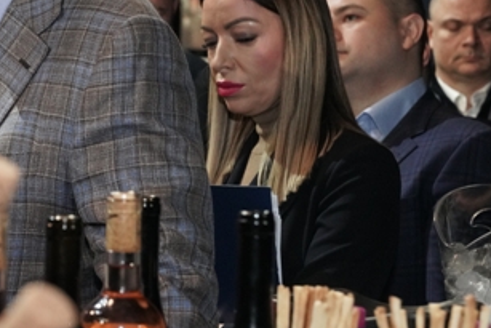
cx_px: -10
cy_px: 145
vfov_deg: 11.0
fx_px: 1706
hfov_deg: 16.0
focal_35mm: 125
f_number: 5
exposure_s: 1/250
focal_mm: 48
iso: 5000
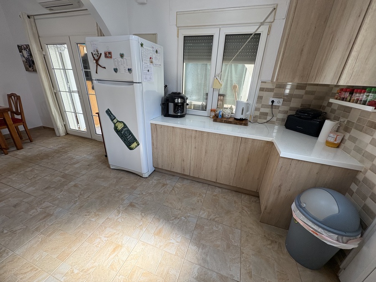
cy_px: 141
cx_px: 188
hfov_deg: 102.1
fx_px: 152
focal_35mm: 14
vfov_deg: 85.7
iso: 125
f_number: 2.2
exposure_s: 1/105
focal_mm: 2.22
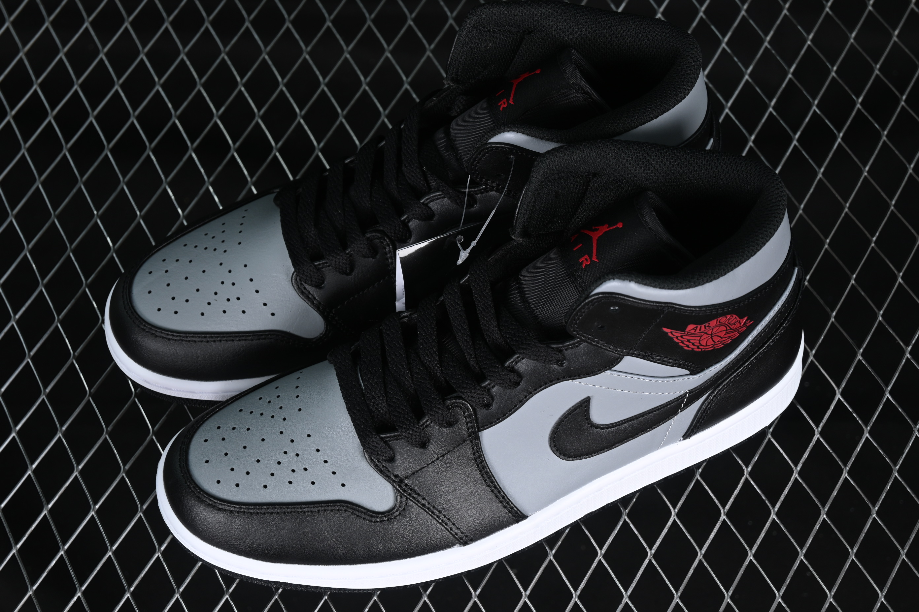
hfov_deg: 27.0
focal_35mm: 75
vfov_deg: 18.2
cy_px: 306
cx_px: 460
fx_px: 1914
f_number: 6.3
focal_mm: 50
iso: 160
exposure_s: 1/50
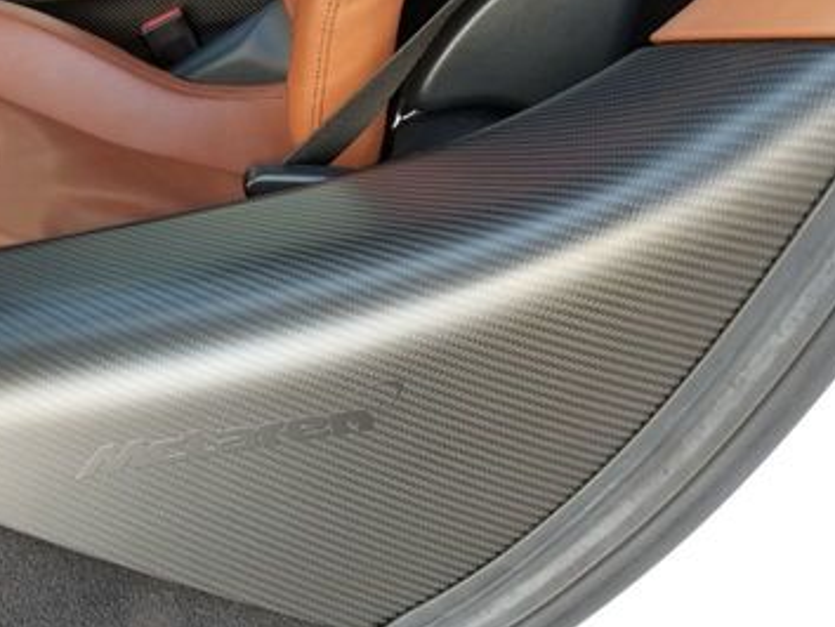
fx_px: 1134
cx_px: 170
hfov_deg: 38.9
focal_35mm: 47
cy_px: 165
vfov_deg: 30.5
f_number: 1.7
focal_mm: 4.3
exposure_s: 1/100
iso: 100
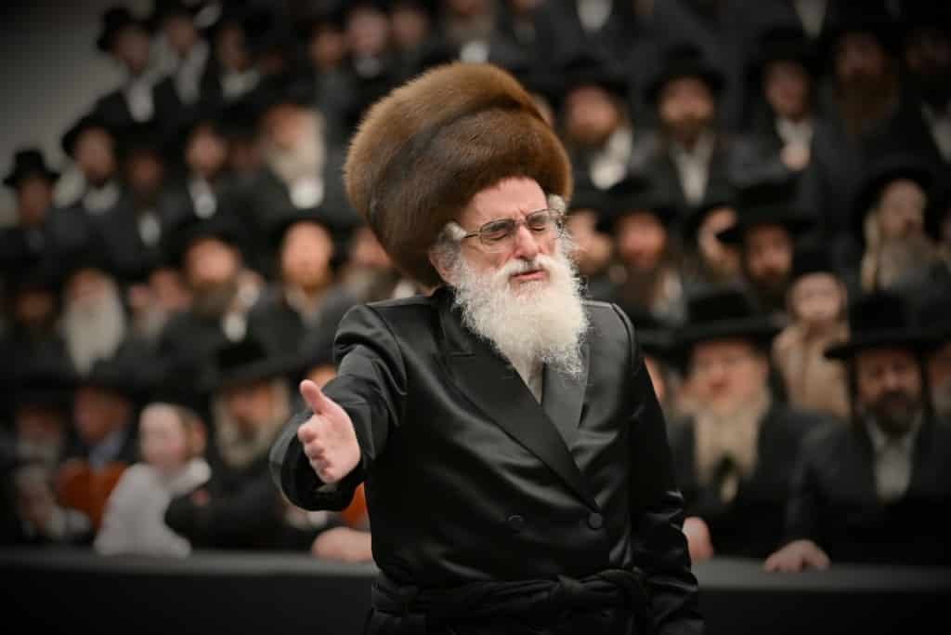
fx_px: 4095
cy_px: 318
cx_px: 476
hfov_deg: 13.2
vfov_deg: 8.9
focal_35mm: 155
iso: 320
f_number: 2.8
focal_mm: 155
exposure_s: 1/250
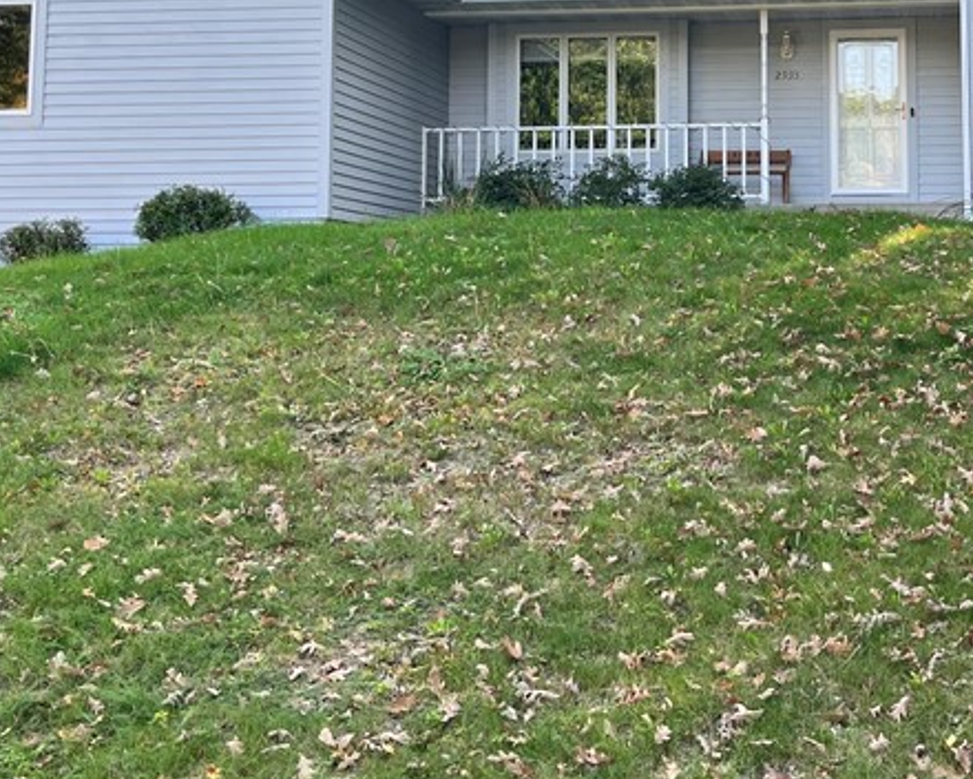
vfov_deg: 25.1
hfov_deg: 31.6
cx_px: 686
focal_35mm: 59
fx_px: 1699
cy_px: 102
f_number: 1.6
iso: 50
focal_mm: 5.1
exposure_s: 1/322
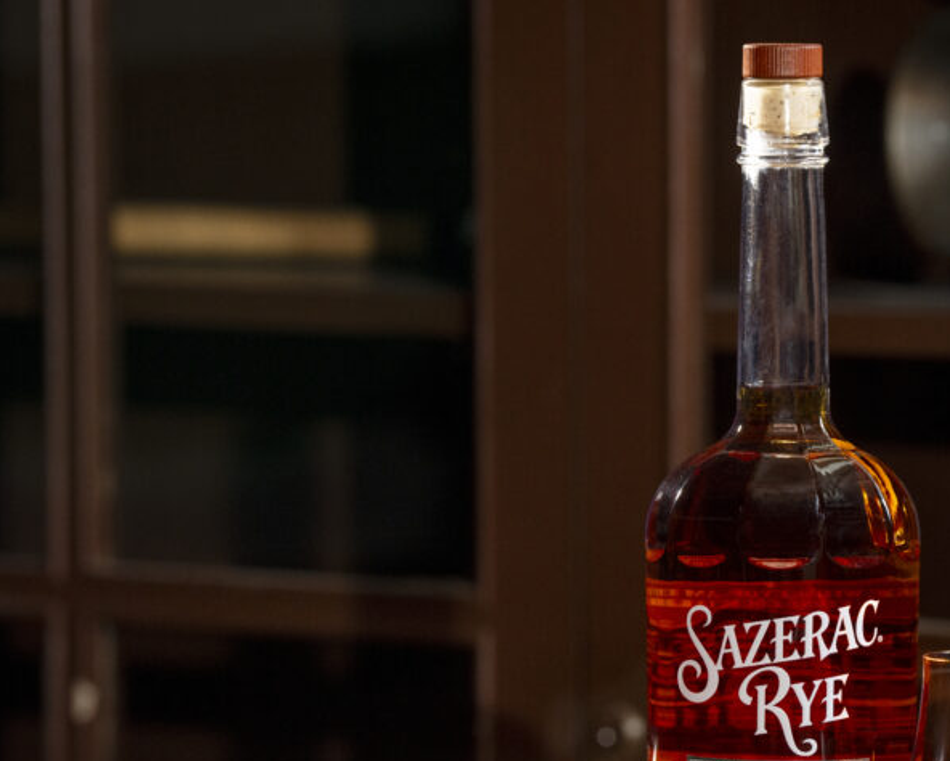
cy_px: 510
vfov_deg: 6.7
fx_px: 6525
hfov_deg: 8.3
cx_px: 741
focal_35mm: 232
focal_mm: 143
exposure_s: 1/200
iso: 1250
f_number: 5
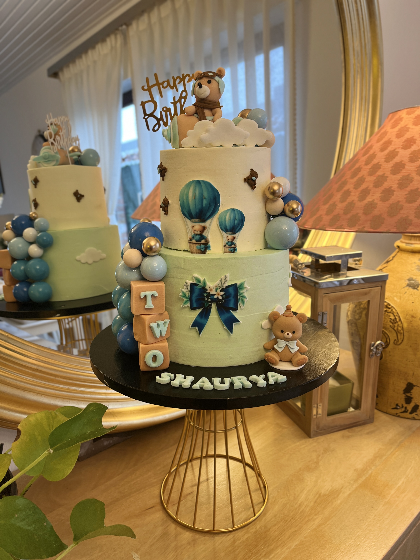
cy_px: 280
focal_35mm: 26
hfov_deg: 53.1
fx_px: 421
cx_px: 210
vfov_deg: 67.3
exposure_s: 1/50
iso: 80
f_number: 1.6
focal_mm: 5.1
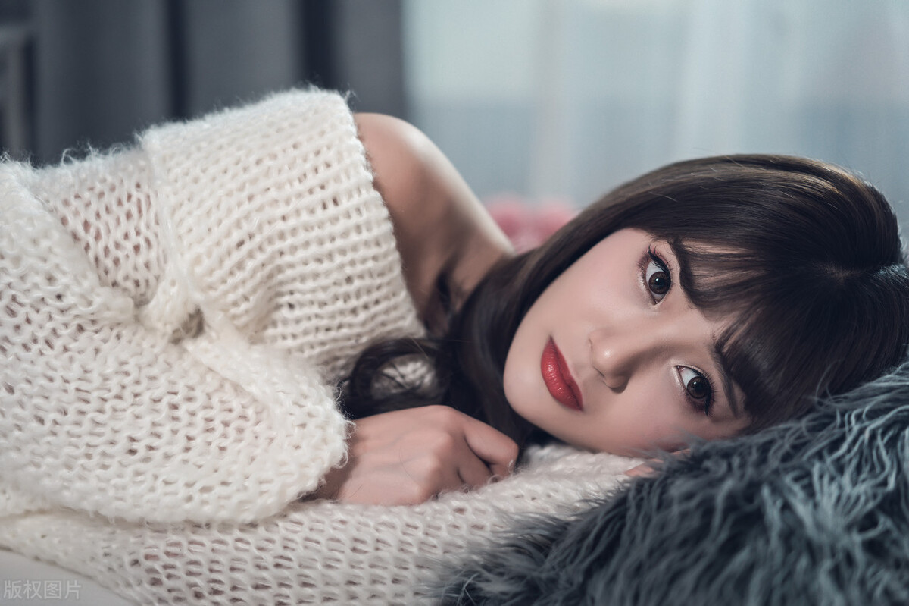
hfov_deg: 36.3
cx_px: 454
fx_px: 1388
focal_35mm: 55
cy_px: 303
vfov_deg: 24.6
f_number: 2
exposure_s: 1/160
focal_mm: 55
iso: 800
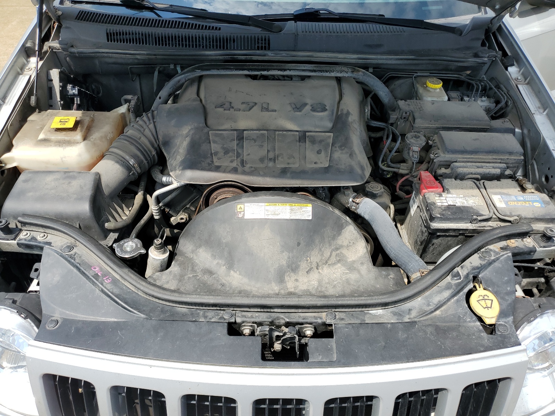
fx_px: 417
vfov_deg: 53.1
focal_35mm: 26
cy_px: 208
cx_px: 278
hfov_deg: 67.3
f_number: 1.5
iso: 50
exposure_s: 1/2000
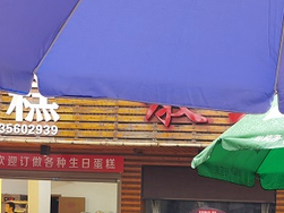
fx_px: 754
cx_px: 278
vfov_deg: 15.4
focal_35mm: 92
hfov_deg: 20.7
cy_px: 266
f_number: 1.9
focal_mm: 6.71
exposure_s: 1/50
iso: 100
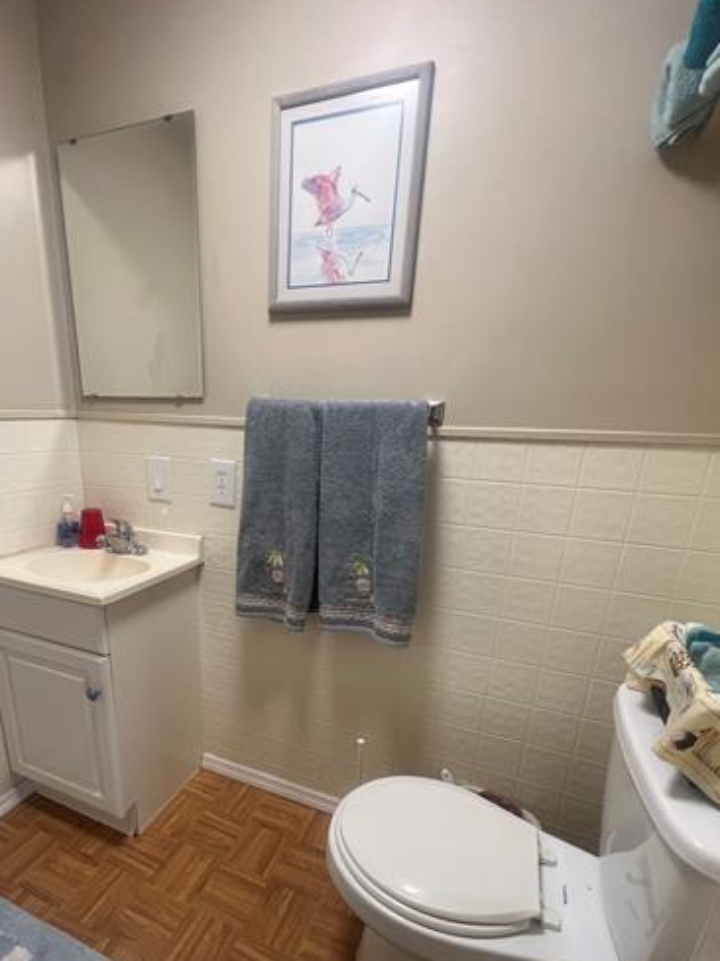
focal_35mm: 16
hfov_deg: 77.5
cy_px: 565
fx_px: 444
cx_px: 301
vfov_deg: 93.5
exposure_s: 1/120
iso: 200
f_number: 1.8
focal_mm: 1.57
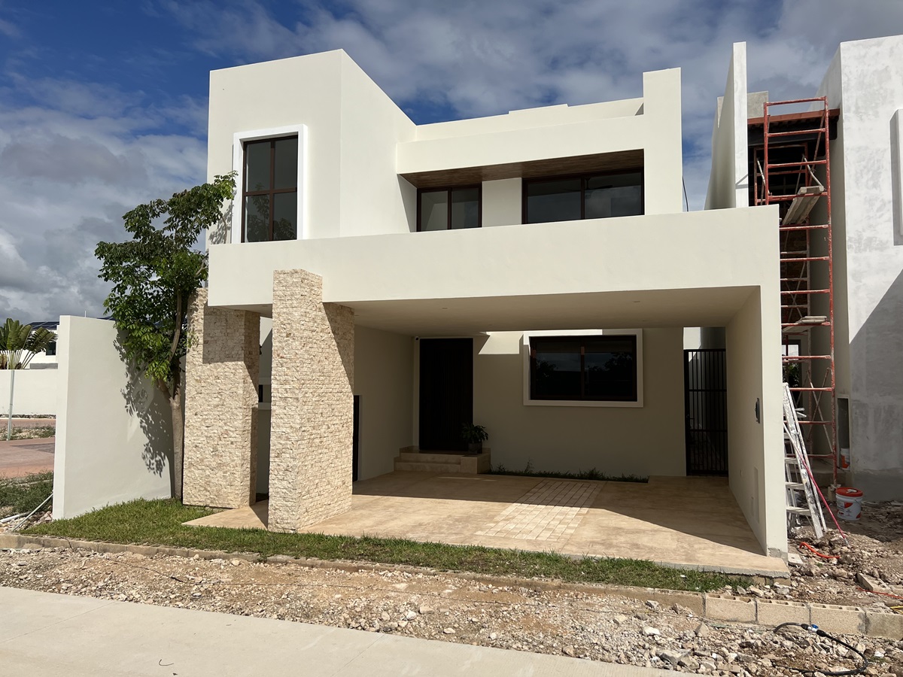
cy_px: 338
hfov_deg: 67.3
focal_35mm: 26
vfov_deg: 53.1
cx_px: 452
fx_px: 678
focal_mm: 5.7
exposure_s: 1/14286
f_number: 1.5
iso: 50
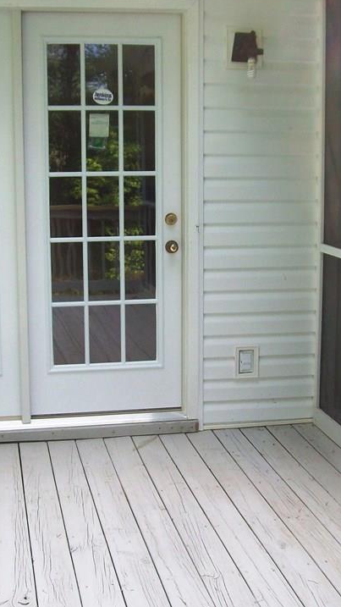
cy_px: 301
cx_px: 146
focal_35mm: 56
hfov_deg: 21.4
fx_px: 901
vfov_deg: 37.2
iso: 80
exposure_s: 1/162
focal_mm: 6
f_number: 2.7
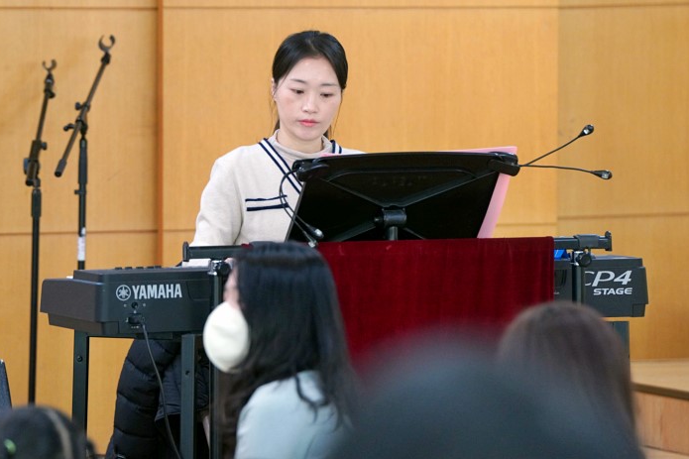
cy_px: 171
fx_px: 4955
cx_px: 283
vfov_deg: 5.3
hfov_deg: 8.0
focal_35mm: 259
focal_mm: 200
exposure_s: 1/250
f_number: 4
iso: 2500
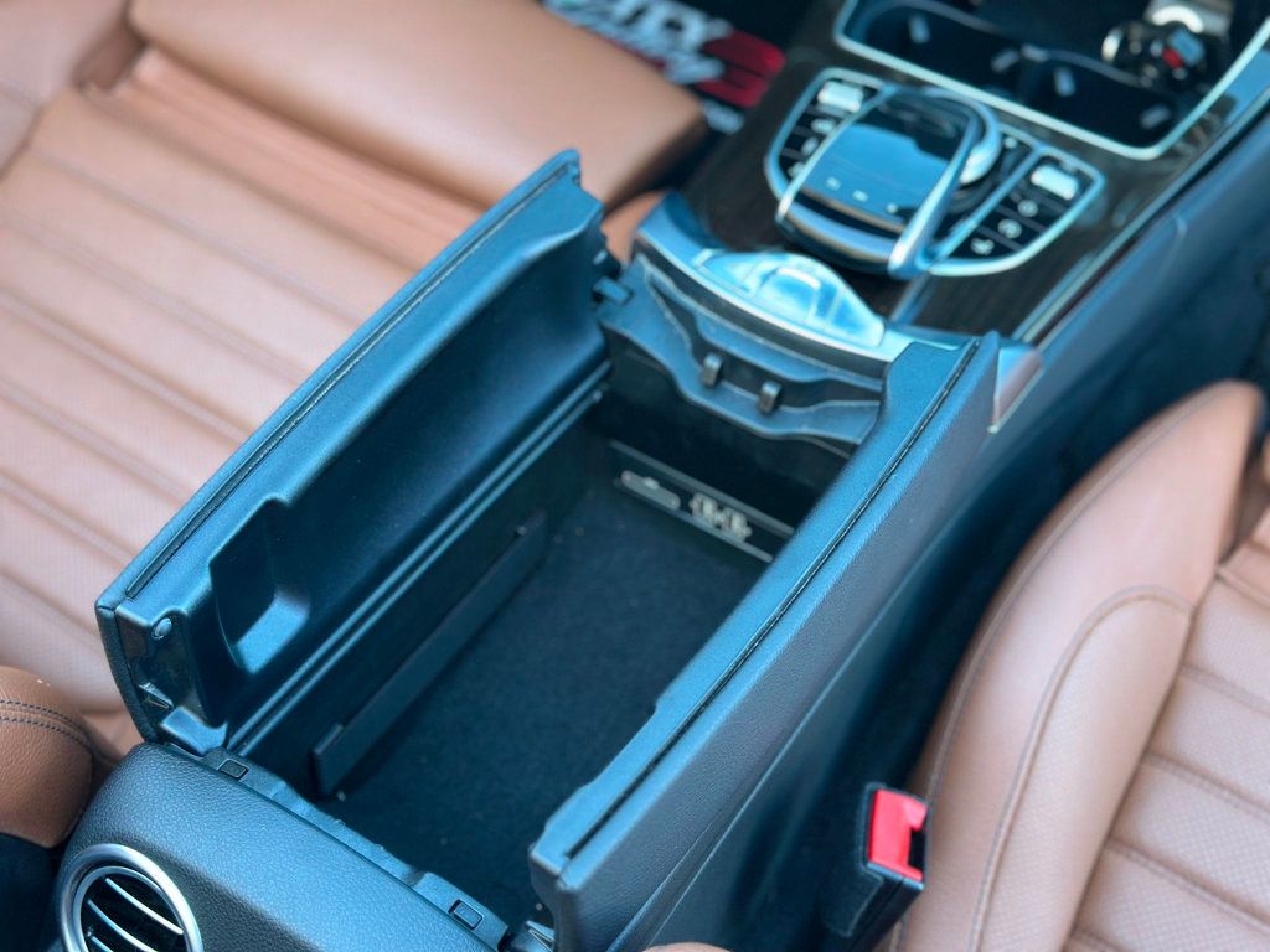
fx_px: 1761
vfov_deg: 30.3
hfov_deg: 39.7
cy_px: 476
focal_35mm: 48
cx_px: 635
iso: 125
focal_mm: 6.86
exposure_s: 1/85
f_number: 1.78
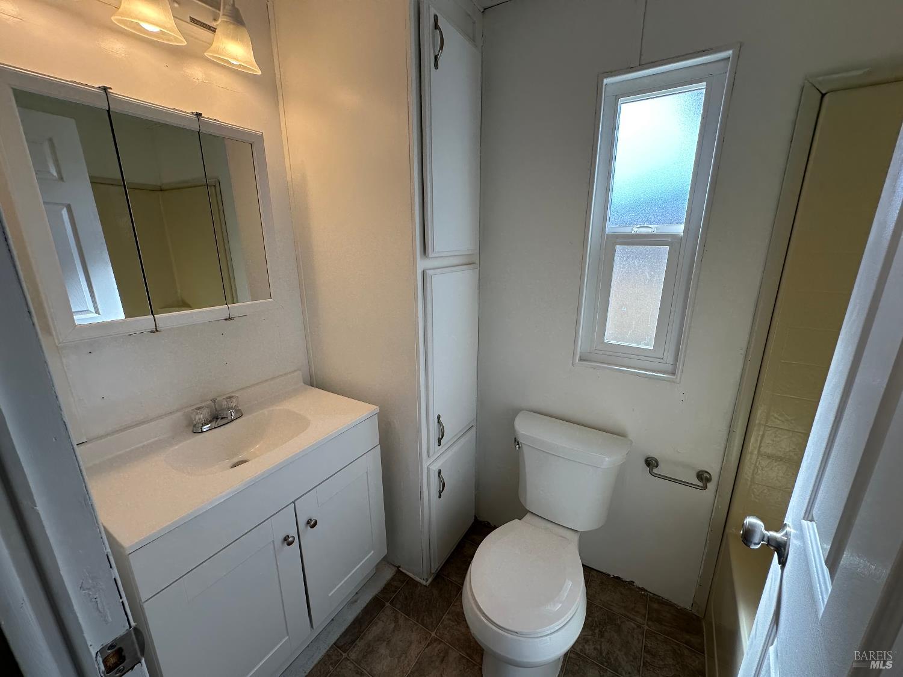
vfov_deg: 85.7
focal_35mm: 14
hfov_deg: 102.1
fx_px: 365
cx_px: 452
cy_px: 338
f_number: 2.2
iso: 40
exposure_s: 1/173
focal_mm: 2.22
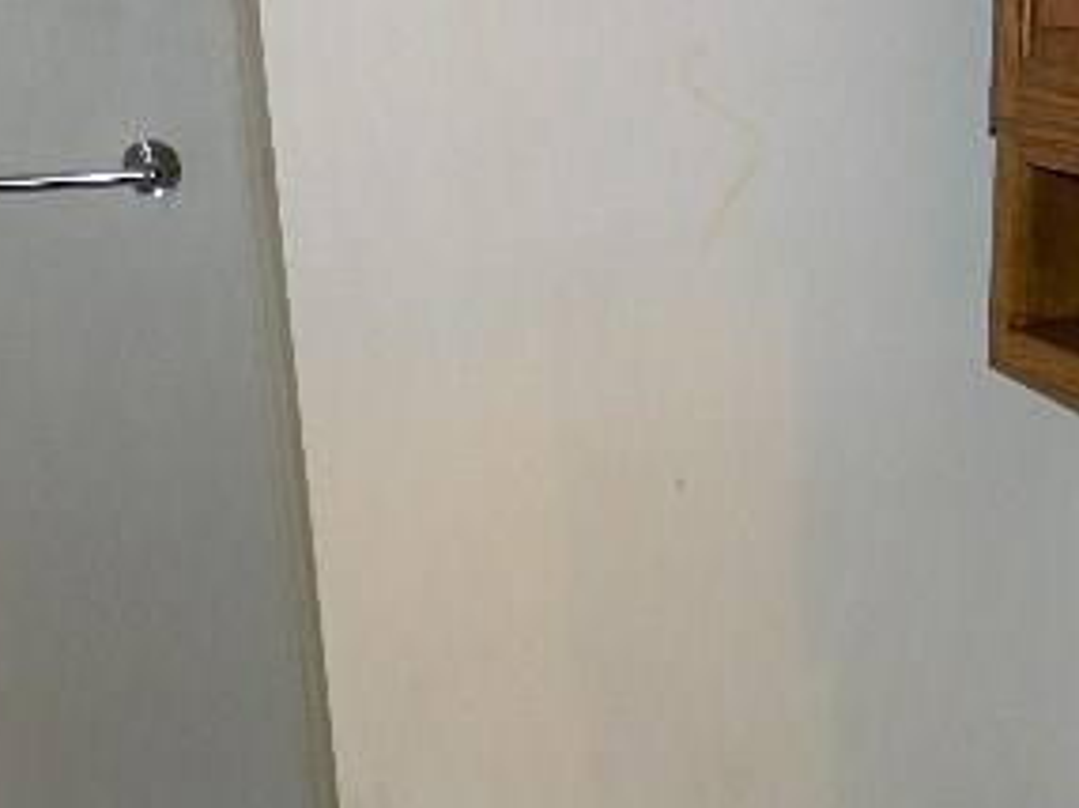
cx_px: 785
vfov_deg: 25.6
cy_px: 661
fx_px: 1744
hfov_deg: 33.8
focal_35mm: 56
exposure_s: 1/30
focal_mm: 4.5
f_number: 3.1
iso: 200
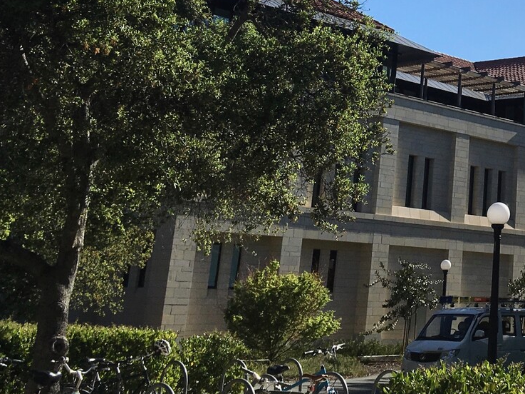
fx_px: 1061
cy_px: -70
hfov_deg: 25.7
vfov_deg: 19.8
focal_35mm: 70
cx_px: 583
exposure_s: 1/2404
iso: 25
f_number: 2.2
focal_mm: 4.15
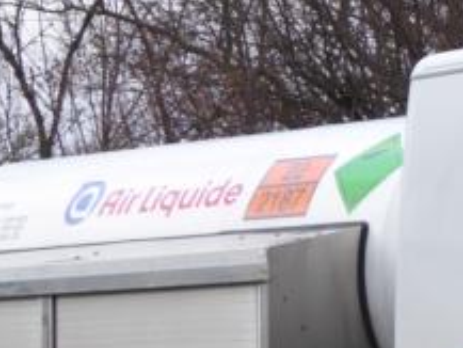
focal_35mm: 210
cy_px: 363
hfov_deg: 9.3
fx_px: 2810
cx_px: 574
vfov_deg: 7.0
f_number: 4.1
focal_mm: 9.6
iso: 100
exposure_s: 1/60
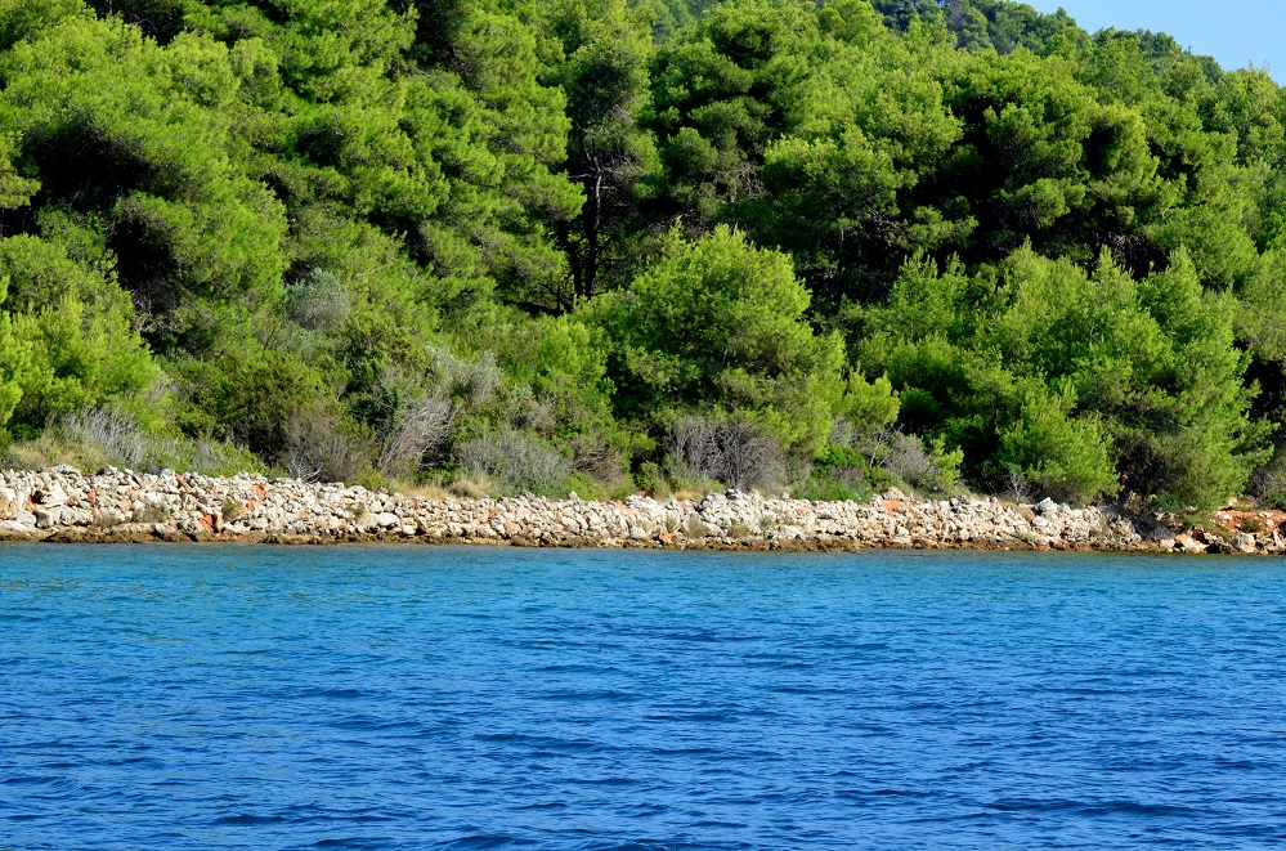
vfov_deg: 7.5
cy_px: 426
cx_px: 643
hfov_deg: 11.3
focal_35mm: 183
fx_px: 6522
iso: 400
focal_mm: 122
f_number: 11
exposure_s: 1/400
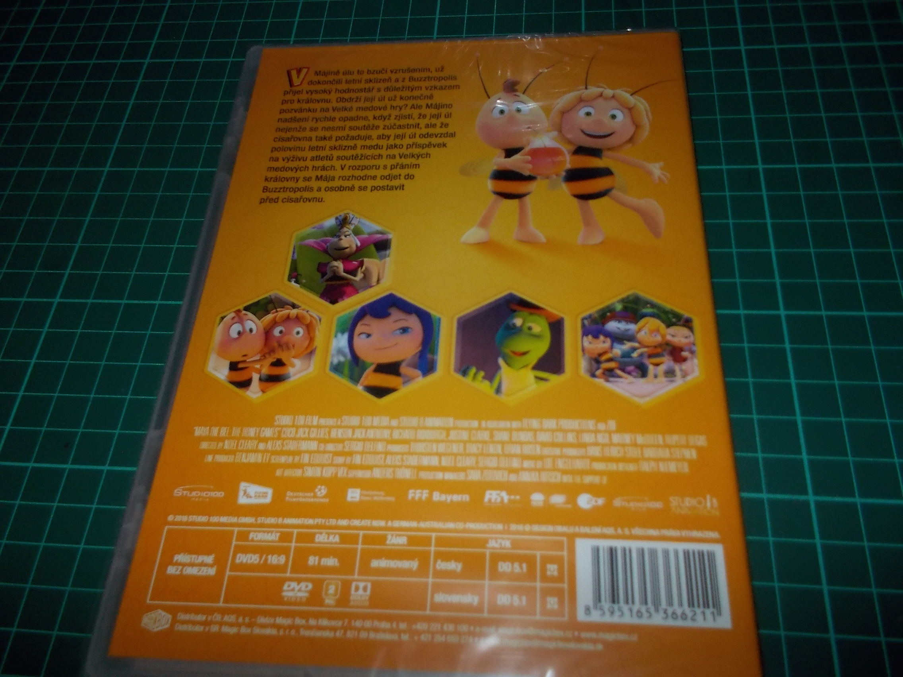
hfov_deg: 61.7
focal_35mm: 29
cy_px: 338
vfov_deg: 48.2
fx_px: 756
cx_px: 452
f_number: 3.3
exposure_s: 1/30
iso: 200
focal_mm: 4.1
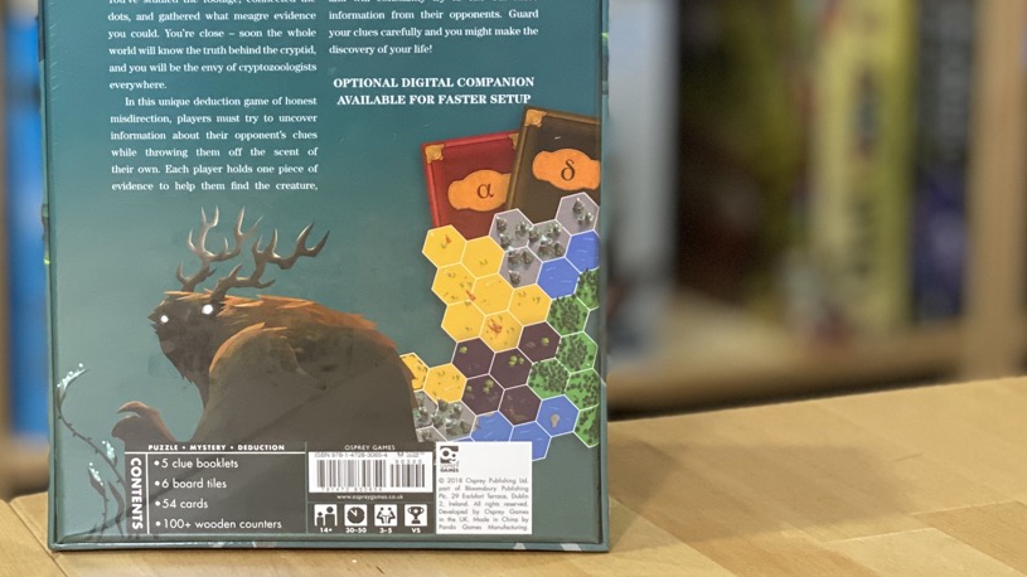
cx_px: 309
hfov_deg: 23.8
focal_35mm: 89
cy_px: 123
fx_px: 2423
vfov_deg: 13.5
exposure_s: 1/33
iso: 250
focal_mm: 6
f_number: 2
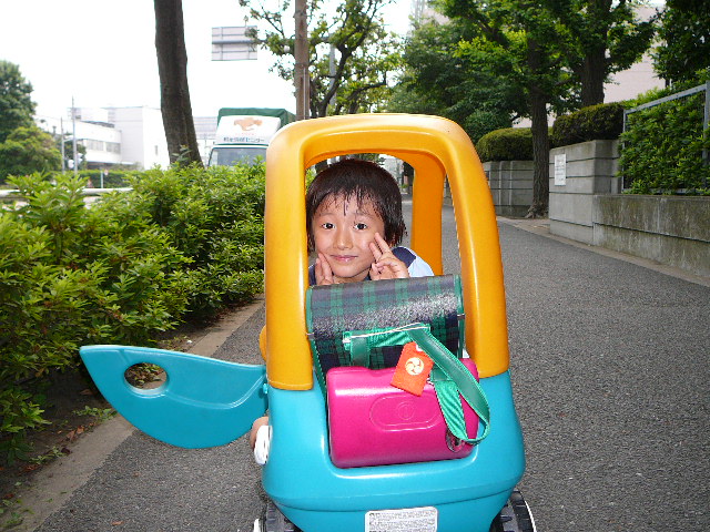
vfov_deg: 40.7
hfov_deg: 52.6
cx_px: 355
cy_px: 266
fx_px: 718
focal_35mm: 35
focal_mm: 5.2
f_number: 2.8
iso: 80
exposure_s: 1/400
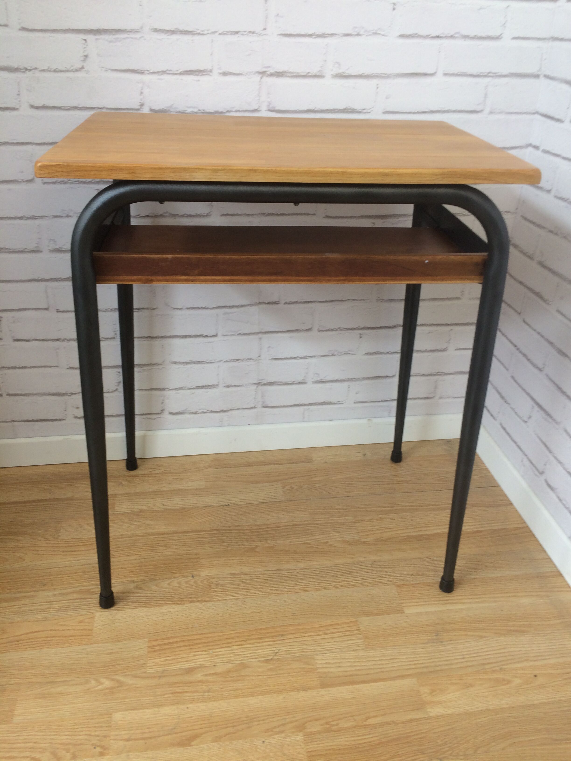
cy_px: 380
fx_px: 638
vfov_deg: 61.7
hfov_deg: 48.2
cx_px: 286
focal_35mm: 29
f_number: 2.2
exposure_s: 1/100
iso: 50
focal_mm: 4.15
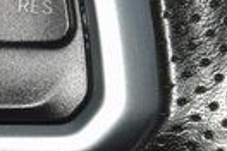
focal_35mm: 511
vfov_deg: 2.7
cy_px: -3
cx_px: -148
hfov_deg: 4.0
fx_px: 3222
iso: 100
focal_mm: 70
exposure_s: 1/125
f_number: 8
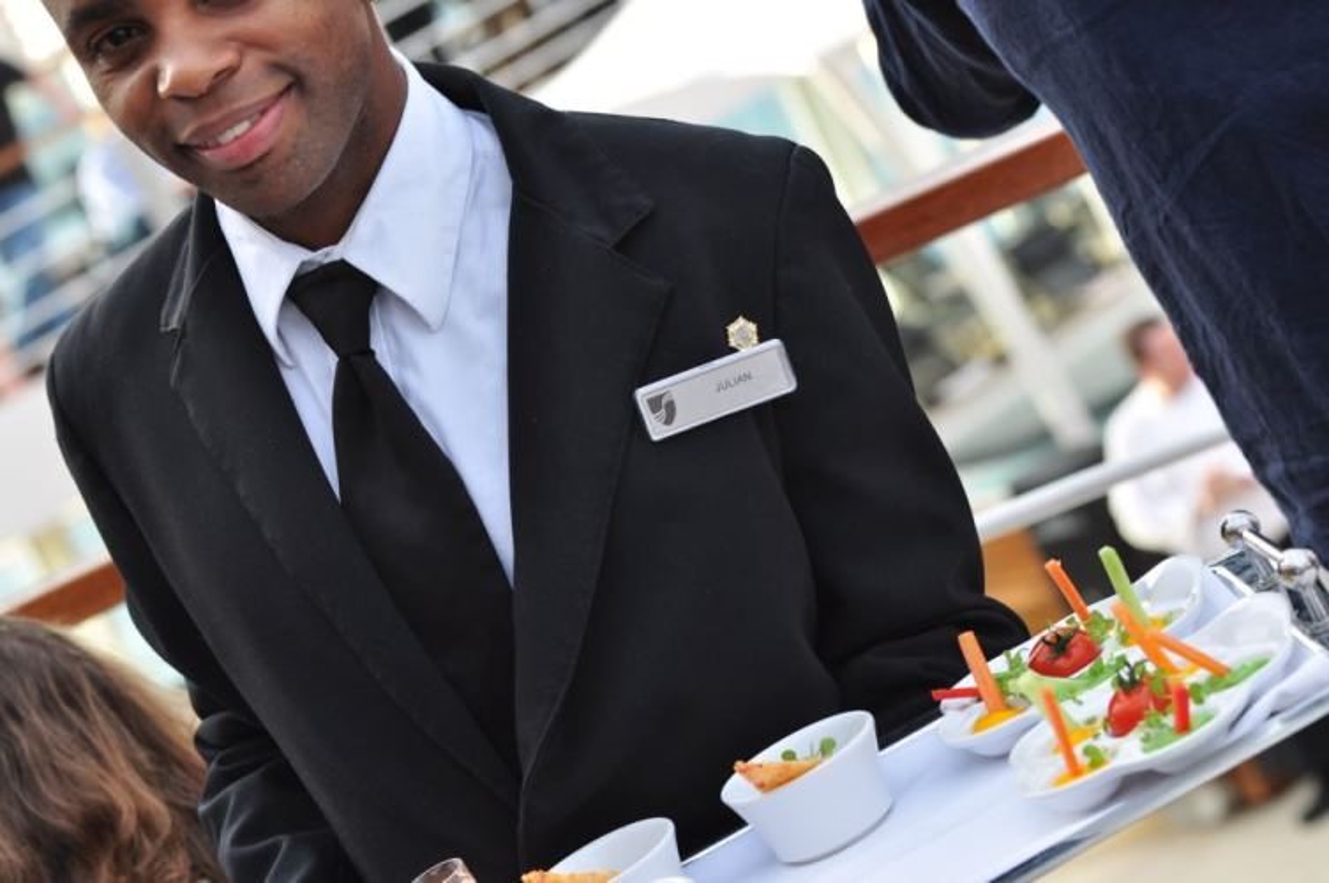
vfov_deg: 13.0
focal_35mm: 105
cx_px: 664
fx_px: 3871
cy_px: 442
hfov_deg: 19.5
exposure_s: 1/125
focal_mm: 70
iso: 220
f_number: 5.6
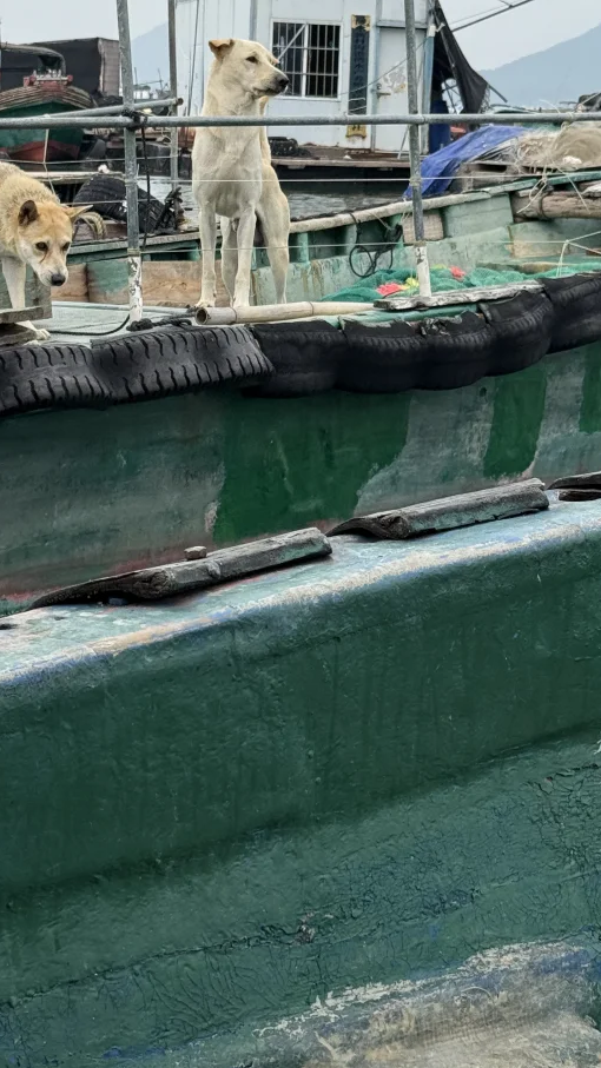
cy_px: 254
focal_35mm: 83
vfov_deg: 25.3
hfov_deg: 14.5
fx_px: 2352
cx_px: 226
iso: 64
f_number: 1.78
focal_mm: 6.76
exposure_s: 1/1980
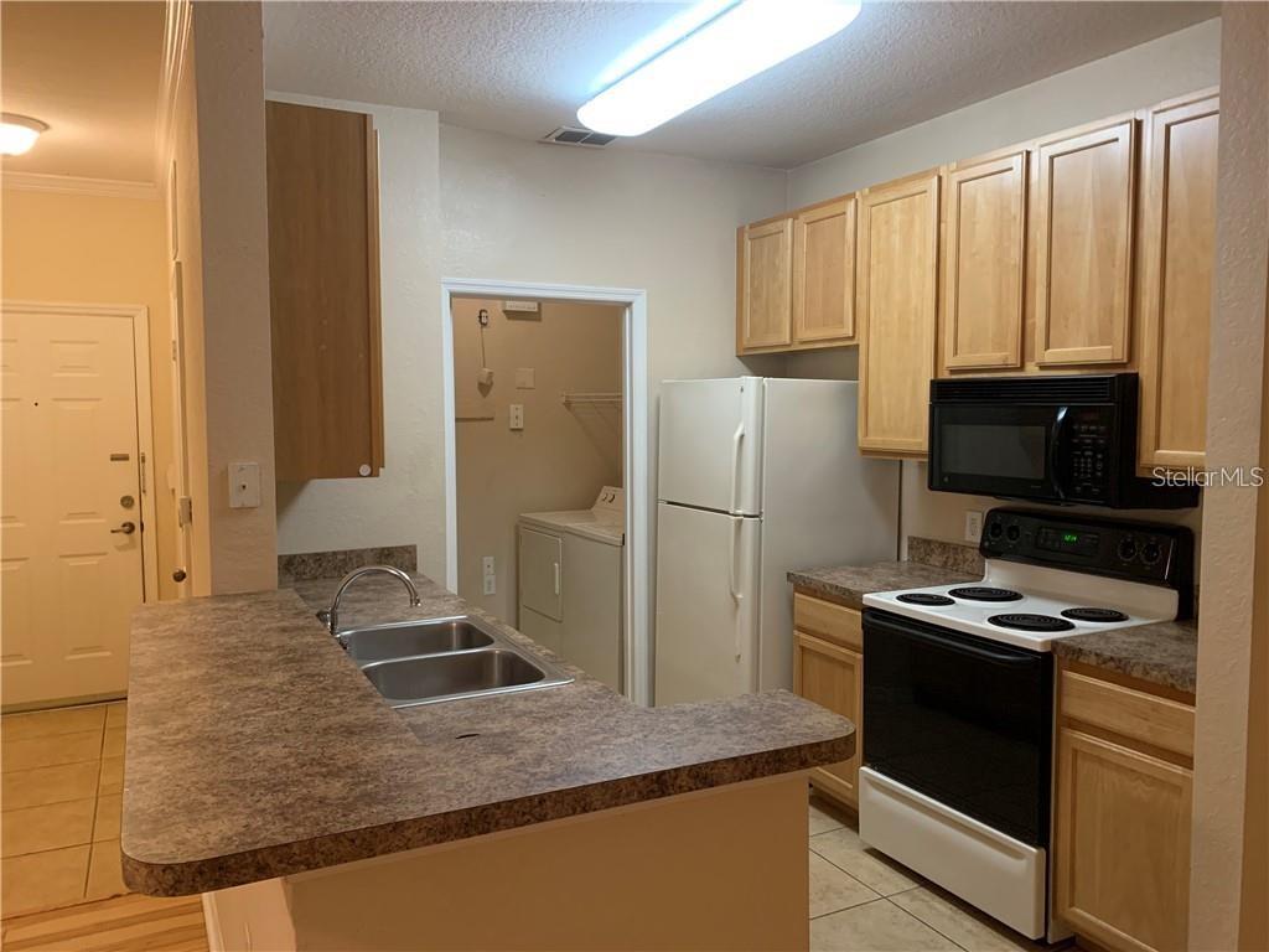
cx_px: 634
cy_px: 476
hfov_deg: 67.3
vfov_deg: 53.1
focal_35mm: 26
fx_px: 953
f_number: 1.8
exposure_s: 1/60
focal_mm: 4.25
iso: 250
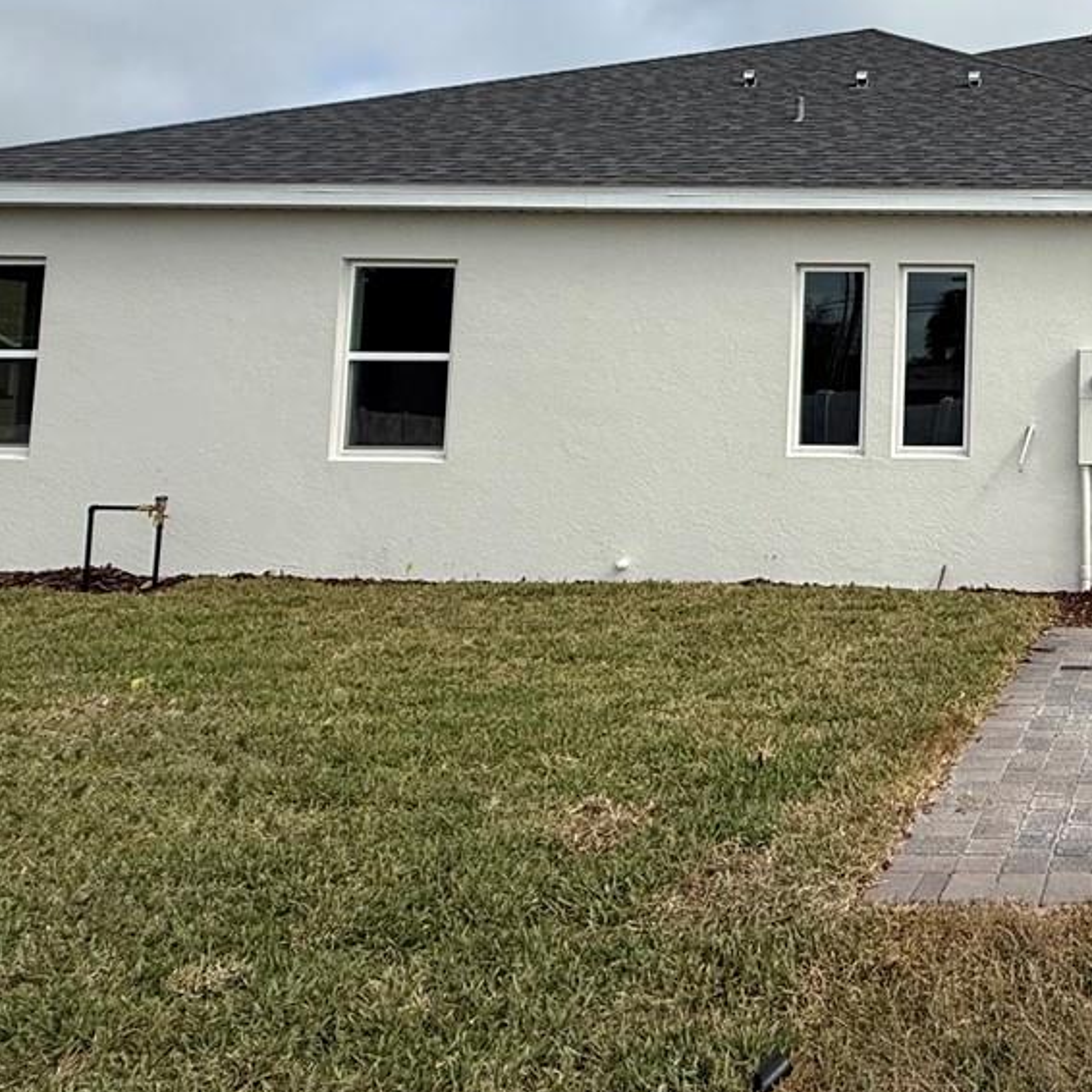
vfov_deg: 45.9
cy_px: 303
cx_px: 1202
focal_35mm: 35
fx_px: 1249
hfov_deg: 38.9
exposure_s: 1/3663
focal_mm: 2.22
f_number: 2.2
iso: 50
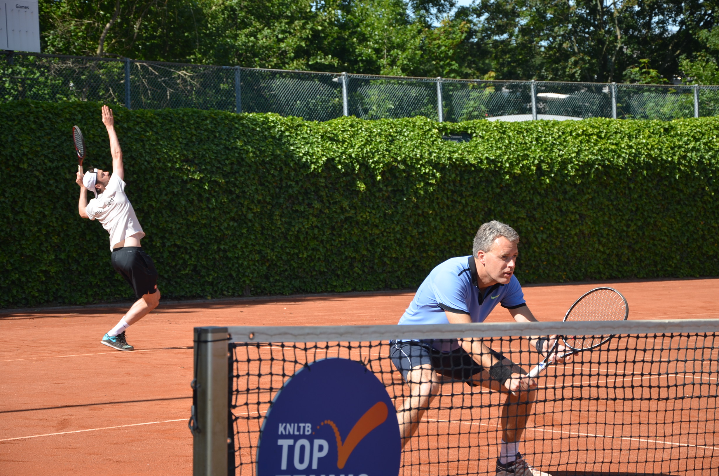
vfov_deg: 11.4
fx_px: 2392
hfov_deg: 17.1
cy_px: 238
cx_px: 360
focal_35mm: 120
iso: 100
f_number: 6.3
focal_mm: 80
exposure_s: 1/250
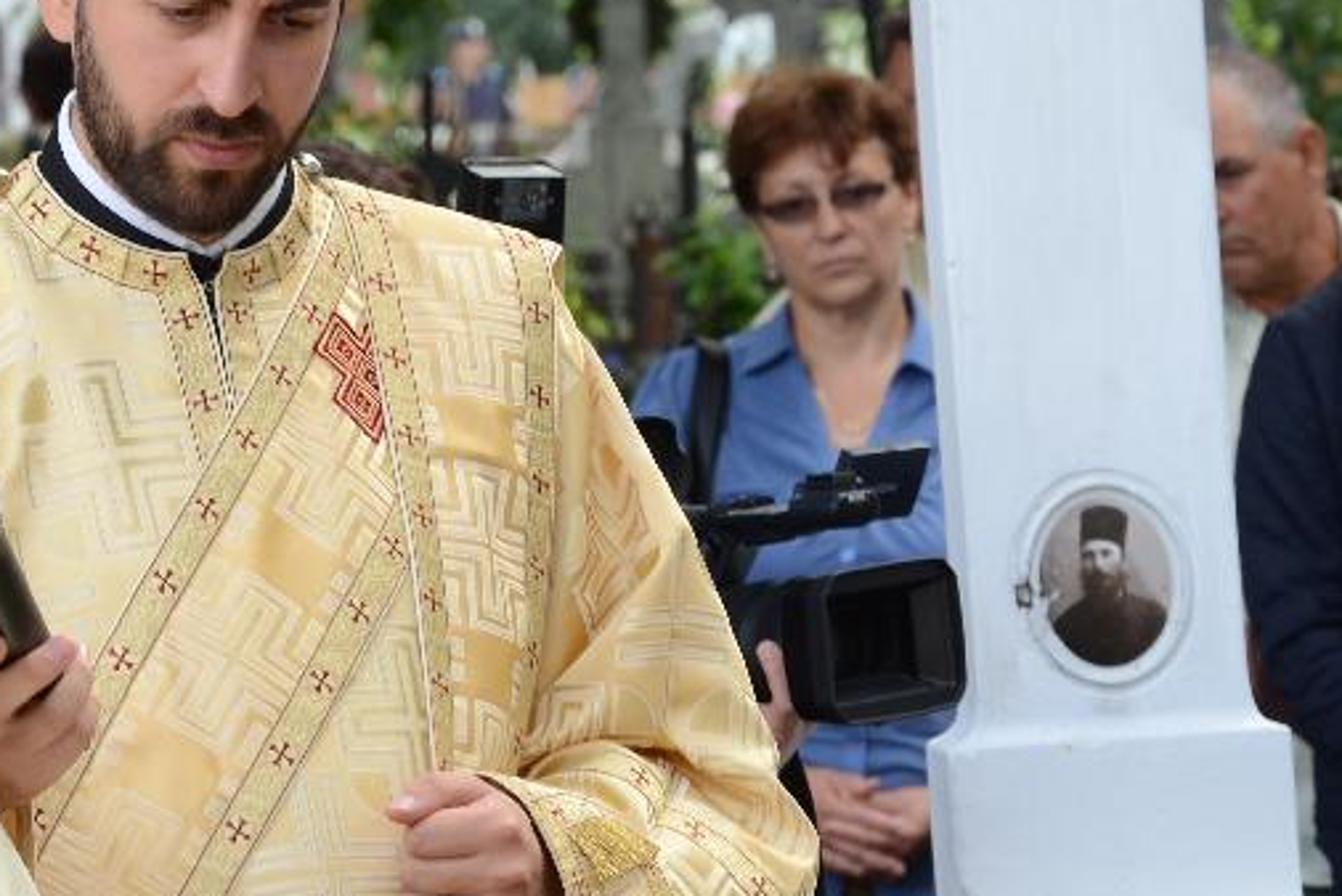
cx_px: 329
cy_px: 702
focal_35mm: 302
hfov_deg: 6.8
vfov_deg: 4.6
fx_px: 11271
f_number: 7.1
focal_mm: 85
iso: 160
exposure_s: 1/60
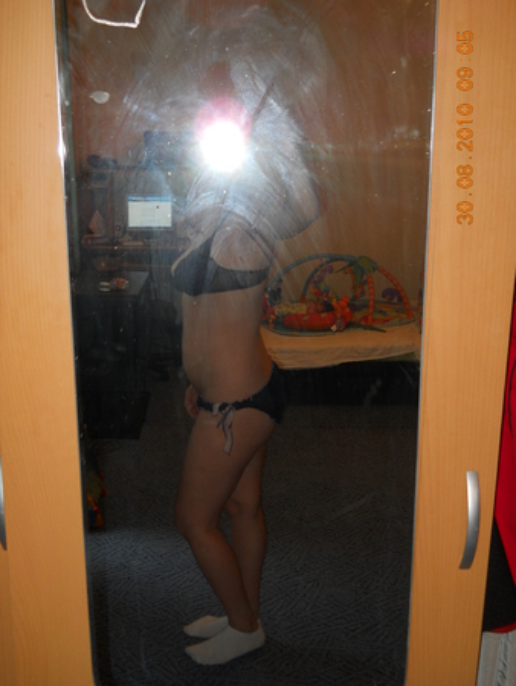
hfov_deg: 35.2
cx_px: 258
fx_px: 814
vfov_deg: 45.8
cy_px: 343
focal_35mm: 41
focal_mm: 6.72
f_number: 3.1
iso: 100
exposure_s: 1/30
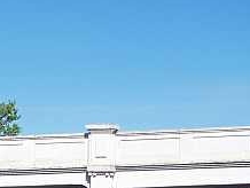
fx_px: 1258
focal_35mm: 174
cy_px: 173
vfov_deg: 8.5
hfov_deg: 11.3
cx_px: 84
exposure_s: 1/640
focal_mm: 12.4
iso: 64
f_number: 4.2
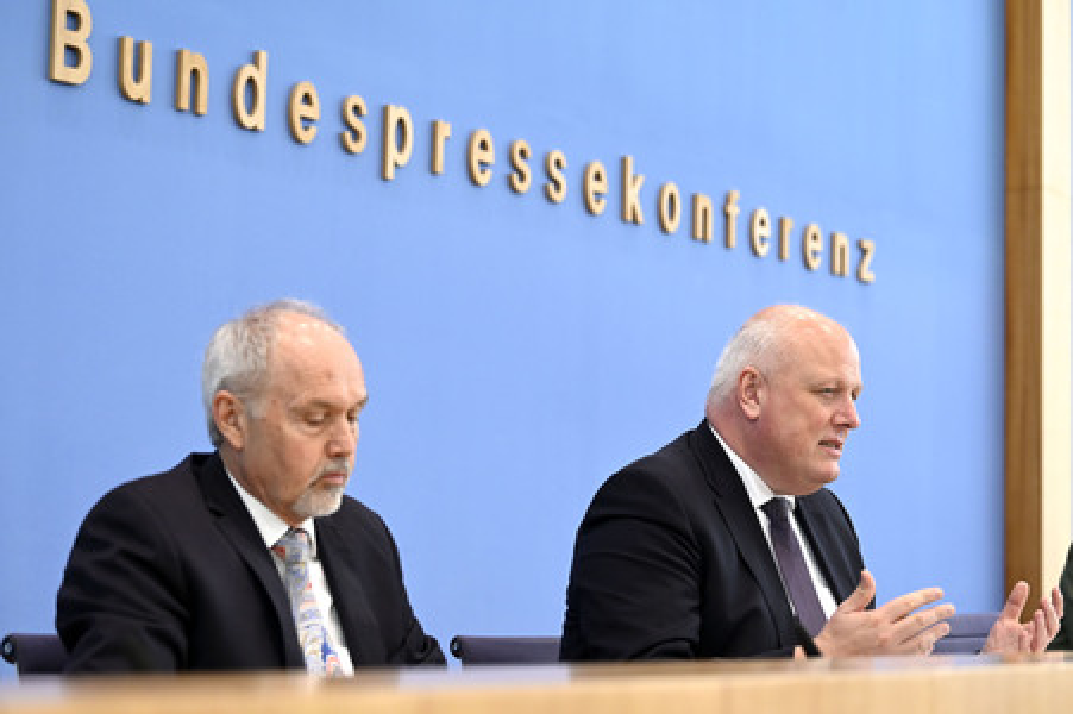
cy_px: 357
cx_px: 536
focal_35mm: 70
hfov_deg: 28.9
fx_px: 2085
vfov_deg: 19.4
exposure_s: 1/800
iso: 2000
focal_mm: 70
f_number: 4
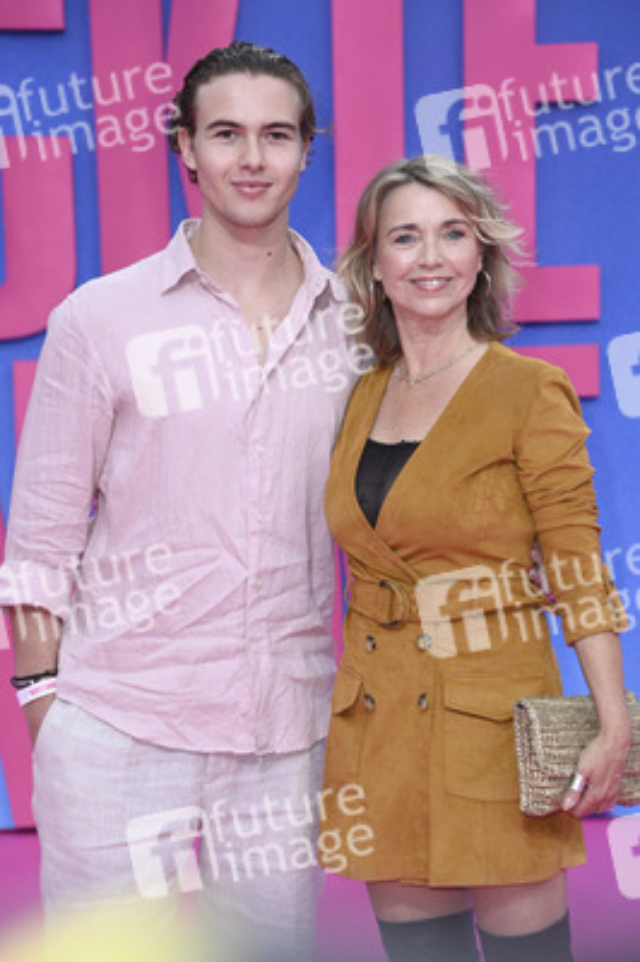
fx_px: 3606
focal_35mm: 135
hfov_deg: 10.1
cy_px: 481
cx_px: 320
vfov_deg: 15.2
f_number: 6.3
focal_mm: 135
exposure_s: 1/250
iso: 250
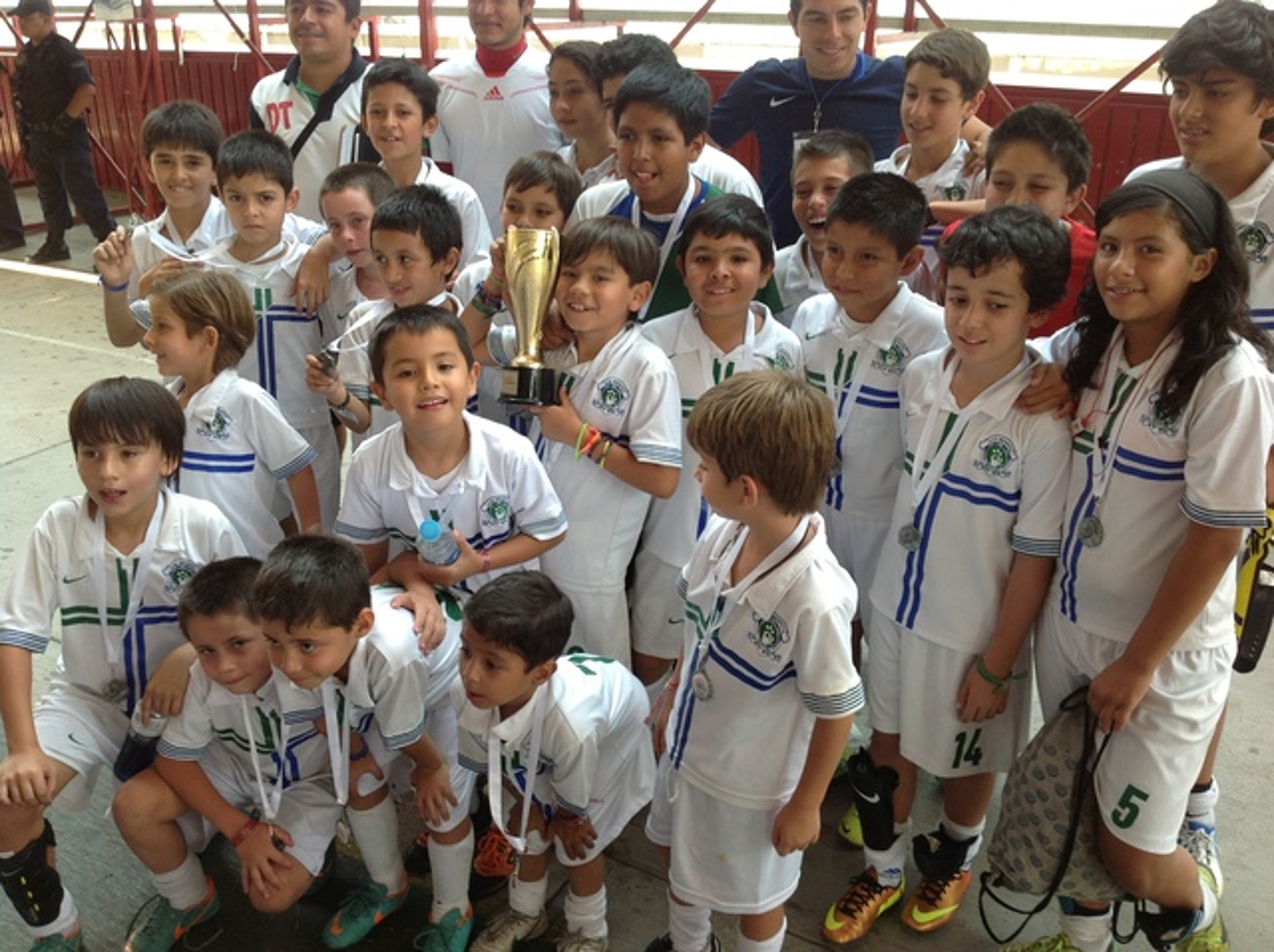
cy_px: 476
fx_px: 1286
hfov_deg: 52.7
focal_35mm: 35
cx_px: 637
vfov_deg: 40.6
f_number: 2.4
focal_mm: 4.28
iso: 64
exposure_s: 1/120
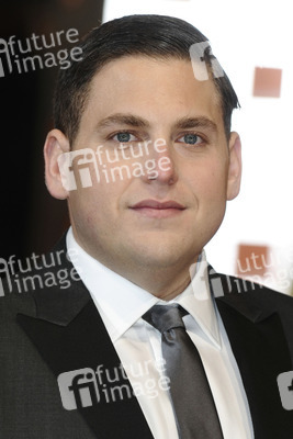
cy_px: 220
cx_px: 146
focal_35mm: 262
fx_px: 3202
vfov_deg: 7.8
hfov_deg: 5.2
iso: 320
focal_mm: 175
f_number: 4.5
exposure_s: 1/200
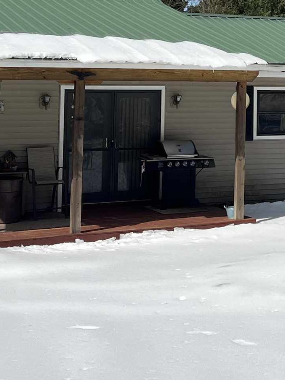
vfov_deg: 22.7
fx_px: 922
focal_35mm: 84
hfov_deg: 17.2
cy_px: 39
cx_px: 286
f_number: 1.5
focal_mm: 5.7
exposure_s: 1/8000
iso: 50
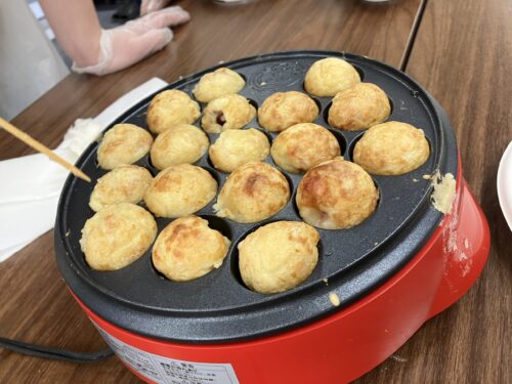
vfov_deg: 49.7
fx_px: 414
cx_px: 256
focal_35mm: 28
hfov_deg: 63.4
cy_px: 192
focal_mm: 3.99
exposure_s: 1/50
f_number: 1.8
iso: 80
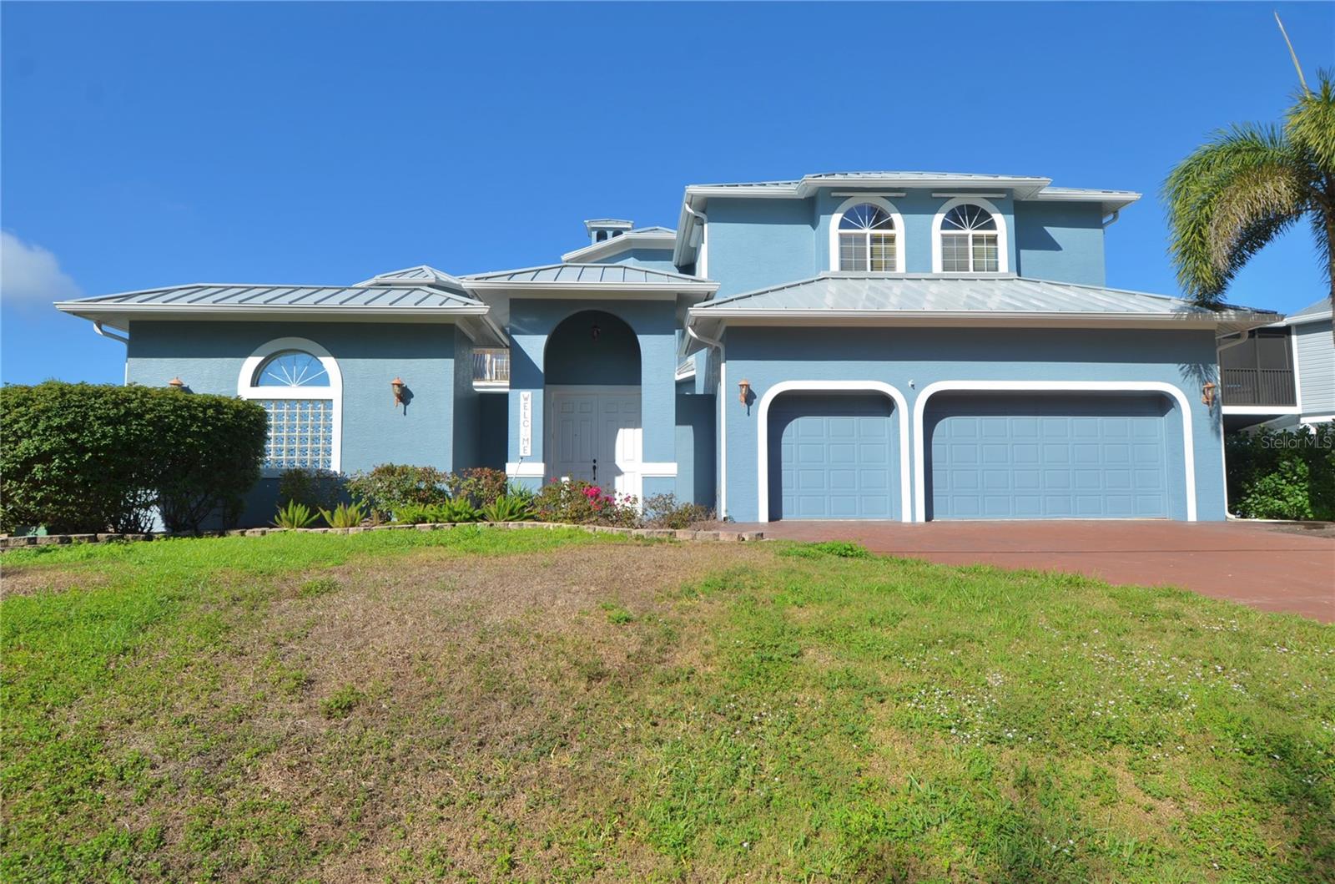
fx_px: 666
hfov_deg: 90.1
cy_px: 442
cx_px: 668
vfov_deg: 67.1
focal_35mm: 18
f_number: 8
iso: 100
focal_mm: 12
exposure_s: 1/320
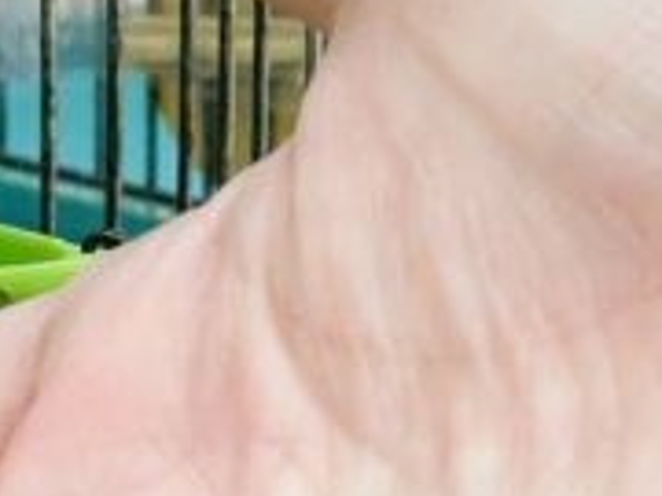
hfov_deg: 10.6
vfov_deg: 8.0
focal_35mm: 185
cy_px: 103
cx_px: -74
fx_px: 3538
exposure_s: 1/92
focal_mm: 6
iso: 200
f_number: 2
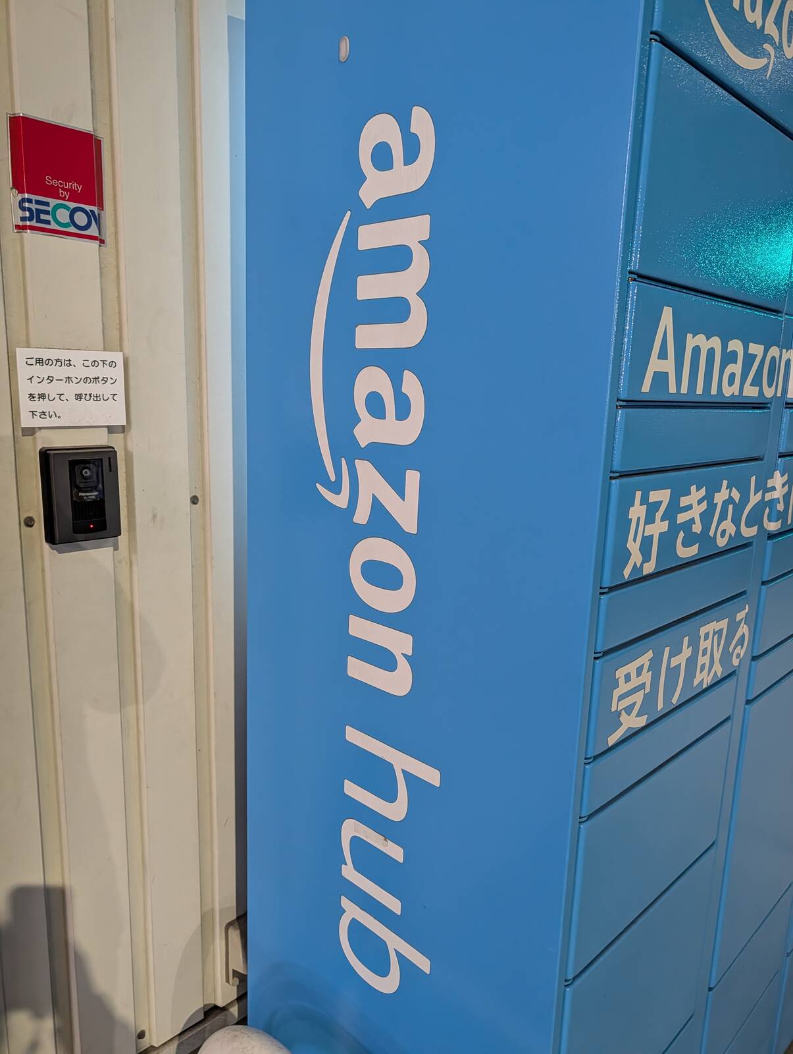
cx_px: 396
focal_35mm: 24
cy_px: 527
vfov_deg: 71.5
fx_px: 731
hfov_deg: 56.9
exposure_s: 1/40
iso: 1157
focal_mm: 6.9
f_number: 1.68
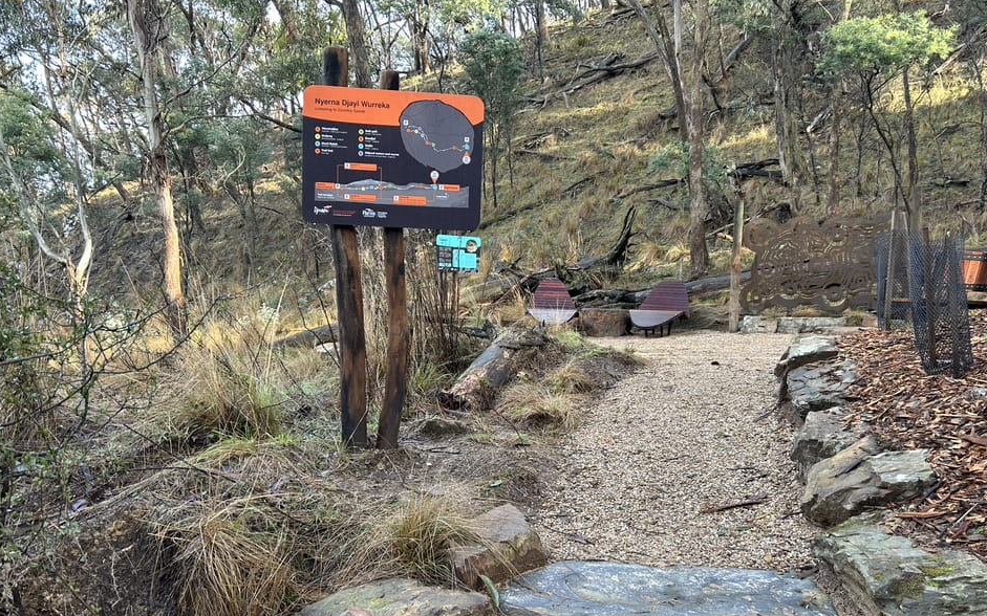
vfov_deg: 41.7
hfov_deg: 62.9
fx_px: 807
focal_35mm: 30
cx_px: 499
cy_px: 367
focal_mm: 5.7
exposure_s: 1/121
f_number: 1.5
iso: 64
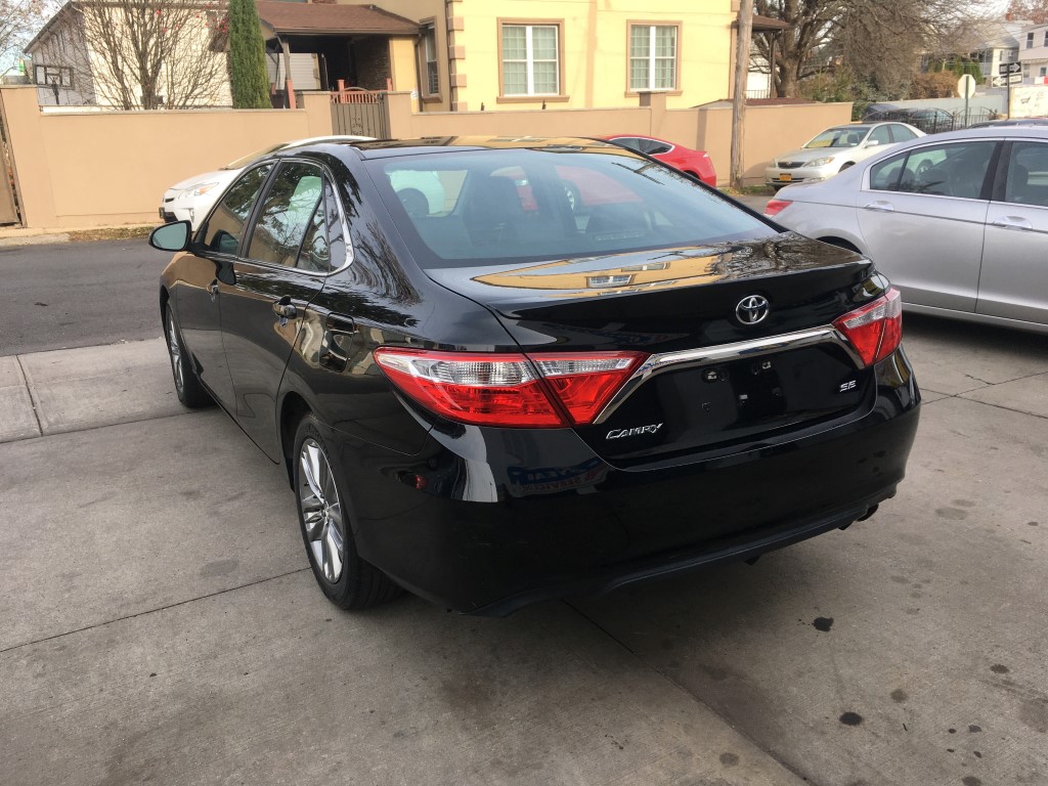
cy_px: 393
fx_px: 878
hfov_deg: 61.7
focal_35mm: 29
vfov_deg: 48.2
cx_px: 524
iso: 25
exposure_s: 1/394
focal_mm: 4.15
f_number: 2.2
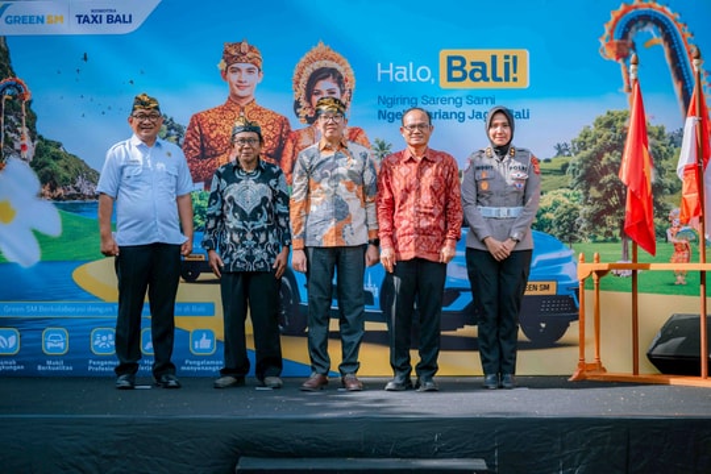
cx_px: 356
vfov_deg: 16.1
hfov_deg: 23.9
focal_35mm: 85
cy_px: 237
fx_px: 1679
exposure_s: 1/3200
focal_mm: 85
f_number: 1.4
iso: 160
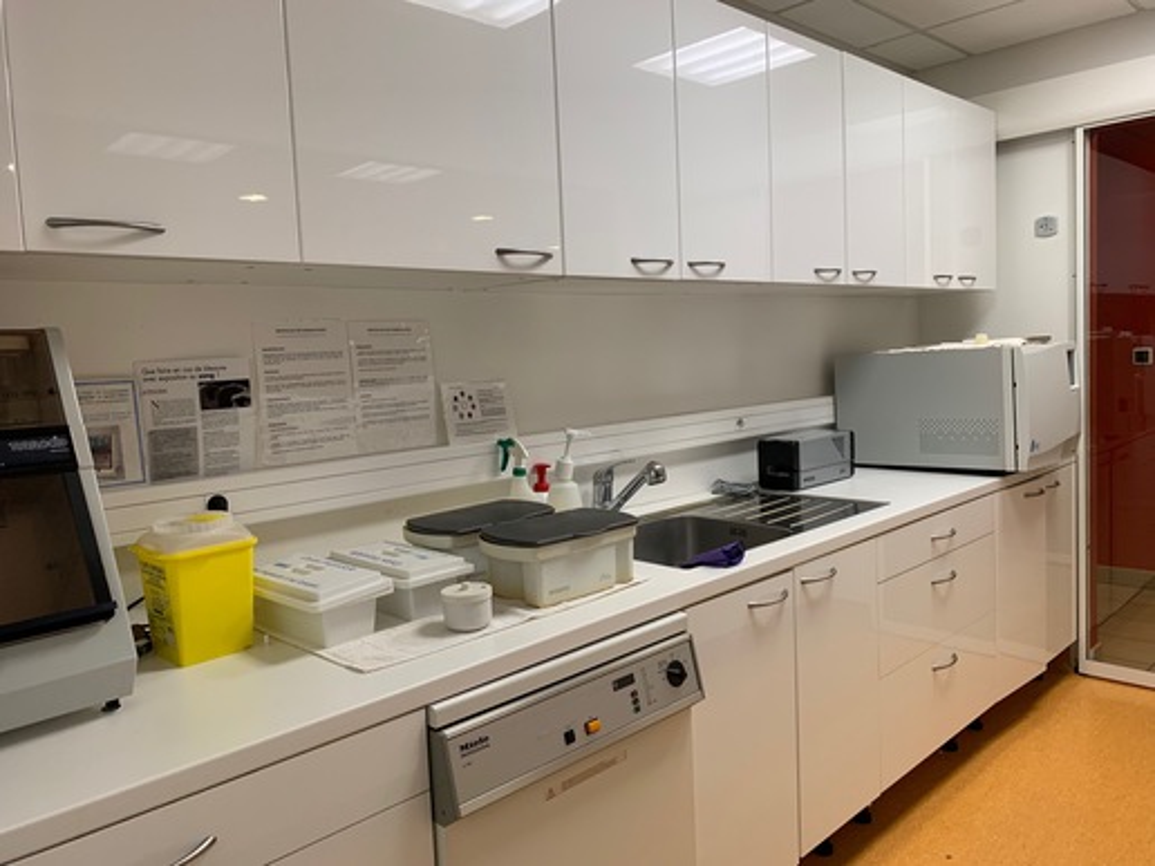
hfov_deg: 67.3
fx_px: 868
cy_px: 433
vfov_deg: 53.1
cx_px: 578
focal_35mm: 26
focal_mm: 4.25
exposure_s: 1/100
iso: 100
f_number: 1.8
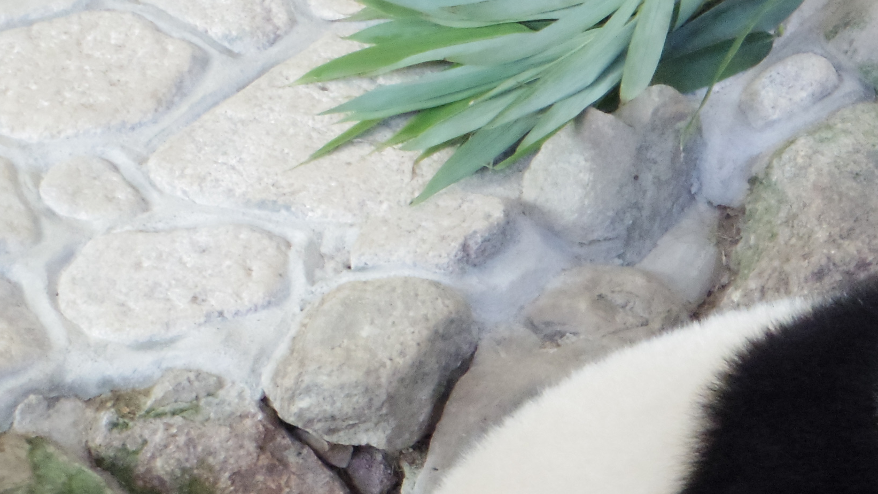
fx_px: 4260
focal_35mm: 183
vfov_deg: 6.6
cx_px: 950
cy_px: 613
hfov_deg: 11.6
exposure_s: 1/100
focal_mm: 15
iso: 1250
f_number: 4.5
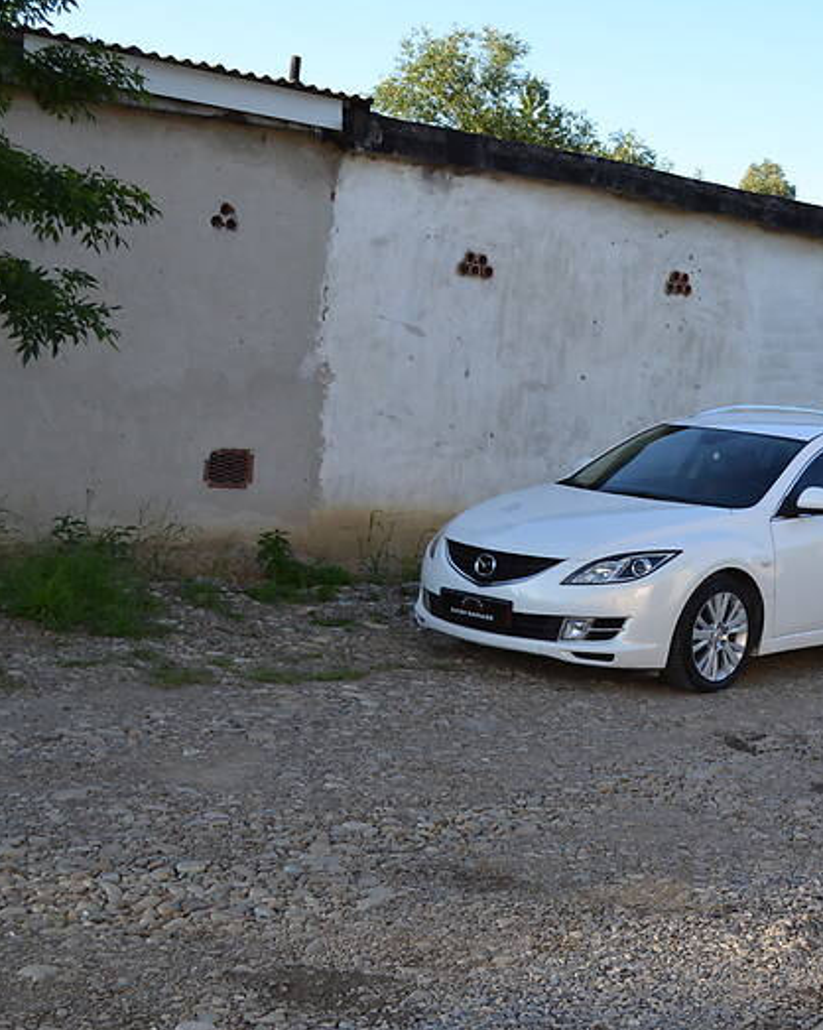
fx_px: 1706
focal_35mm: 56
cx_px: 685
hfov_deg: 26.5
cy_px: 515
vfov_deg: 33.6
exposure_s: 1/125
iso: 100
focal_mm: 26
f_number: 5.6
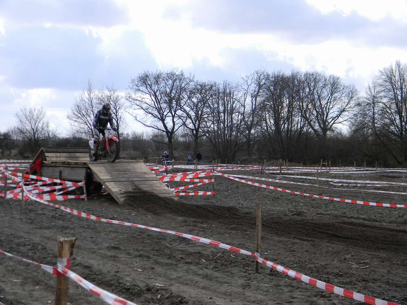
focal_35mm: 67
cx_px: 204
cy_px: 152
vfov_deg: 21.9
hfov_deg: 29.0
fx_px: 788
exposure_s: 1/560
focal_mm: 12.2
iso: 80
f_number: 4.3
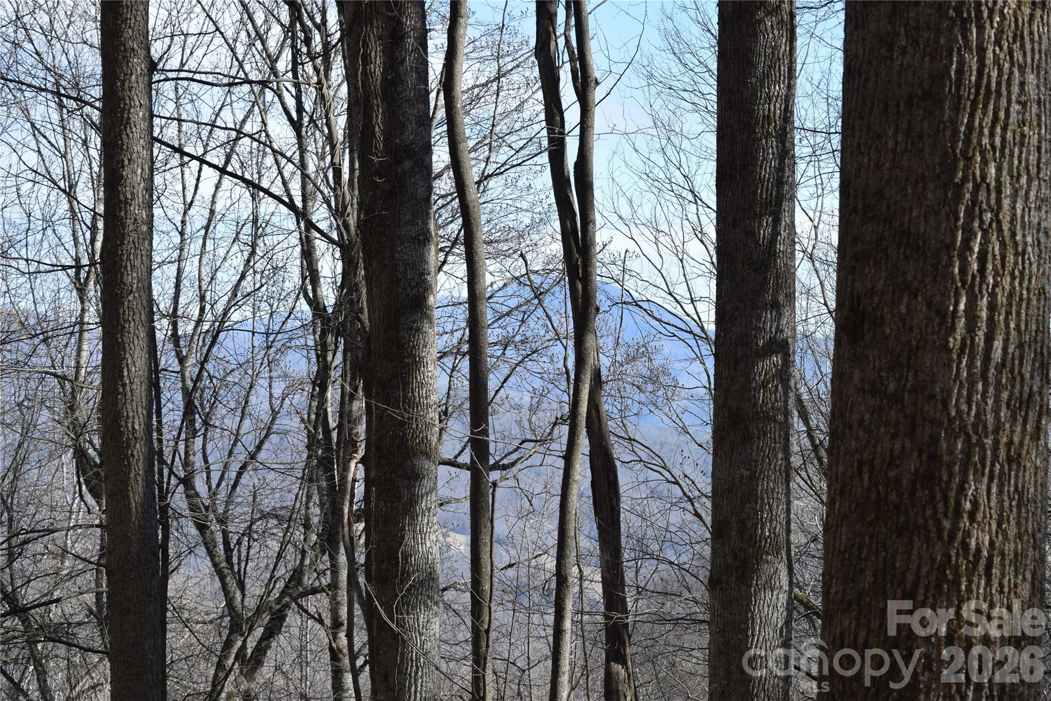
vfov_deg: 17.5
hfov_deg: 26.0
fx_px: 2277
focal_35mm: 78
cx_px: 526
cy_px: 350
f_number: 8
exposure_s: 1/250
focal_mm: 52
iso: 200
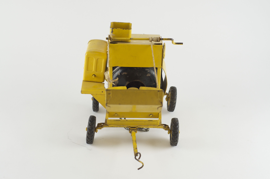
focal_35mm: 75
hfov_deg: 27.0
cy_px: 90
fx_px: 561
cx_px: 135
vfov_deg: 18.1
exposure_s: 1/125
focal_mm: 50
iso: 500
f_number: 4
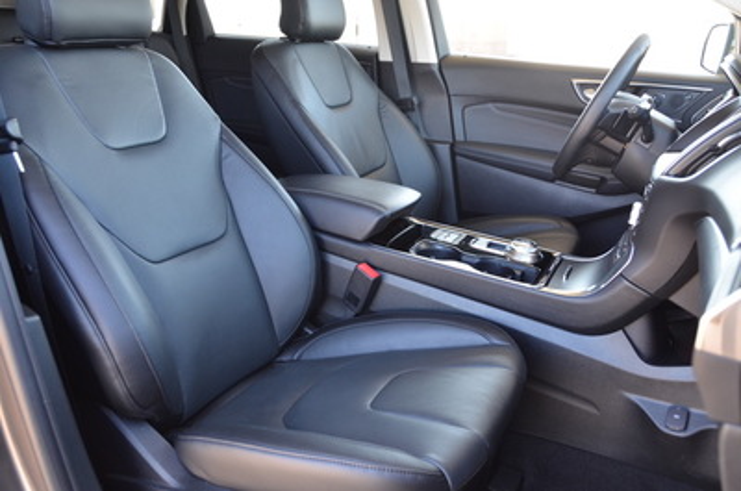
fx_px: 616
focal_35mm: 30
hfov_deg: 62.0
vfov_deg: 43.4
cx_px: 370
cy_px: 246
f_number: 4
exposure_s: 1/60
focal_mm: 20
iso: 400
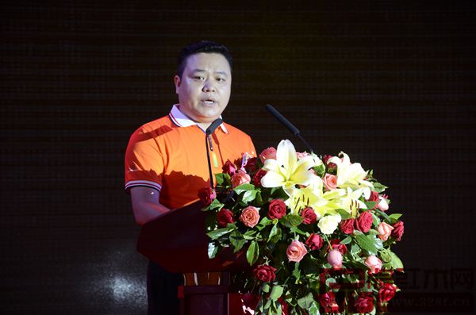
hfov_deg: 13.1
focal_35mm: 158
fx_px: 2078
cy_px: 158
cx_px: 238
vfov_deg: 8.7
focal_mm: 105
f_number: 5.6
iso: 1000
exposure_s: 1/125
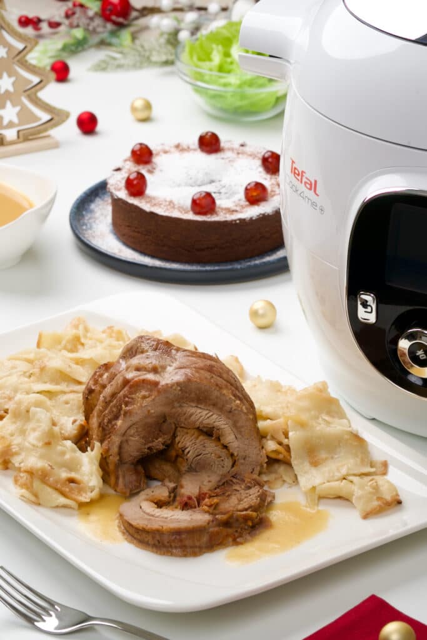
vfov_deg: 17.3
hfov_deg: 11.6
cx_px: 214
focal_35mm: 118
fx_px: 2099
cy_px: 320
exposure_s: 1/2
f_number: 14
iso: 100
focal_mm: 118
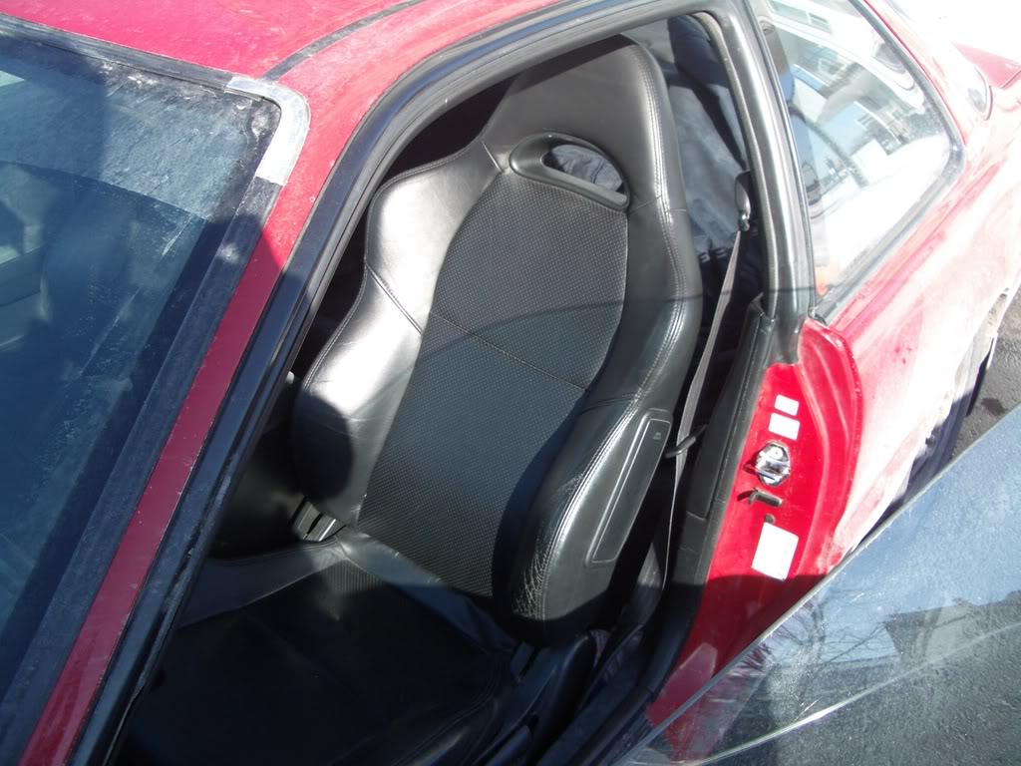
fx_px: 1032
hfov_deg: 52.6
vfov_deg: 40.7
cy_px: 383
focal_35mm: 35
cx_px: 510
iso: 80
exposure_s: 1/250
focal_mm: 5.8
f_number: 2.6
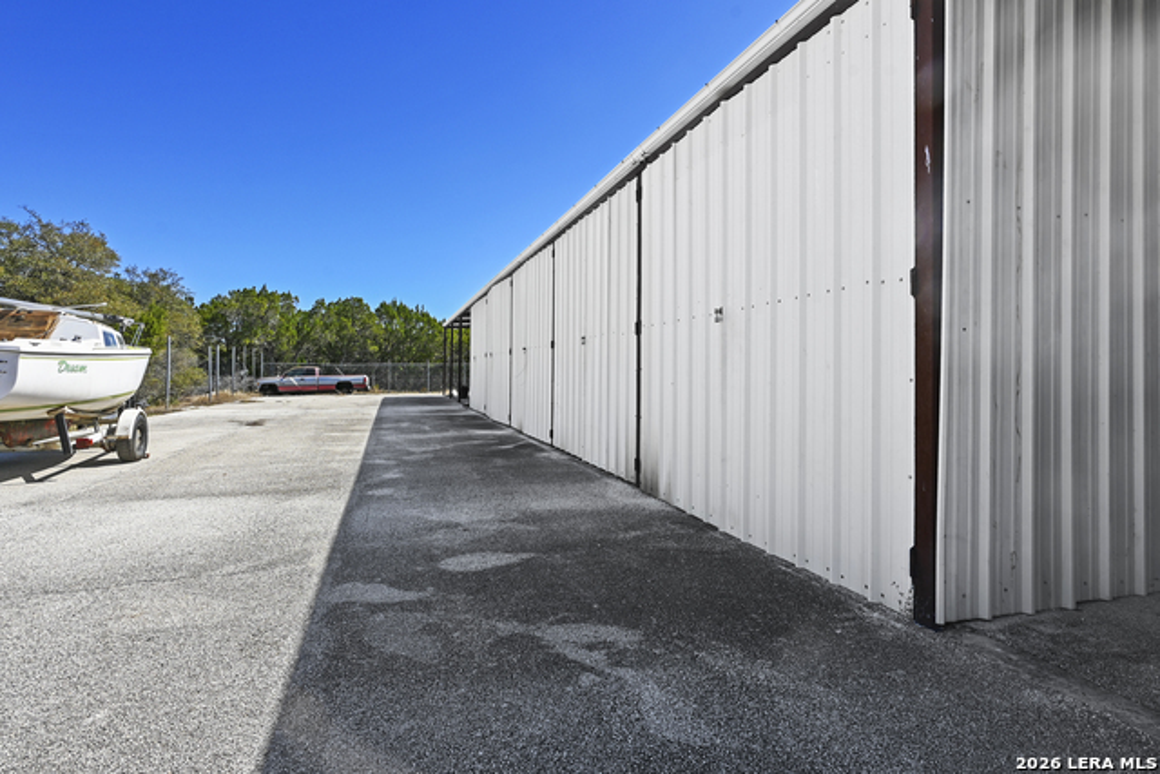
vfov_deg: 67.4
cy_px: 387
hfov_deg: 90.0
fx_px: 580
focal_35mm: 18
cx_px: 580
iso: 100
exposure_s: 1/20
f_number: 11
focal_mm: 12
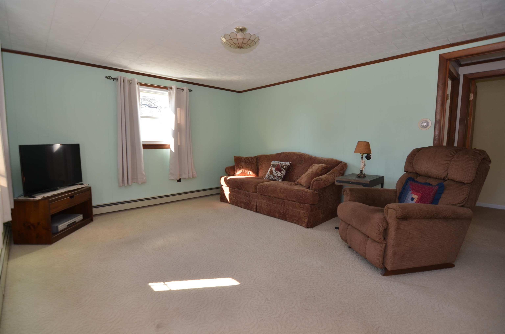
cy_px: 167
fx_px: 231
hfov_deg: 95.1
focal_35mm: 16
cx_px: 252
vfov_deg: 71.8
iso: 200
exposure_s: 1/60
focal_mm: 11
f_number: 4
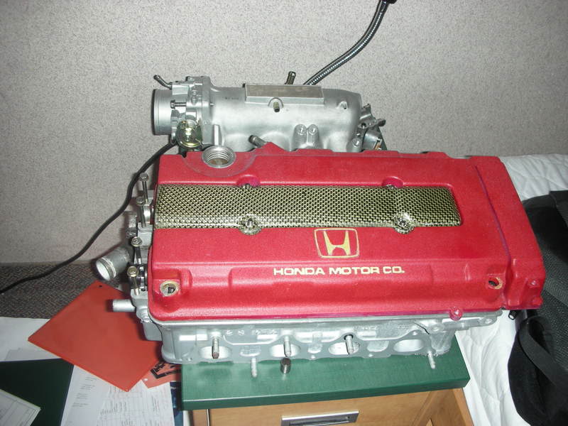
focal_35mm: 35
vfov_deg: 40.7
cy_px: 213
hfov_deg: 52.6
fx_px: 574
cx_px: 284
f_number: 3
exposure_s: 1/60.1
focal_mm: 5.8
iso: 71
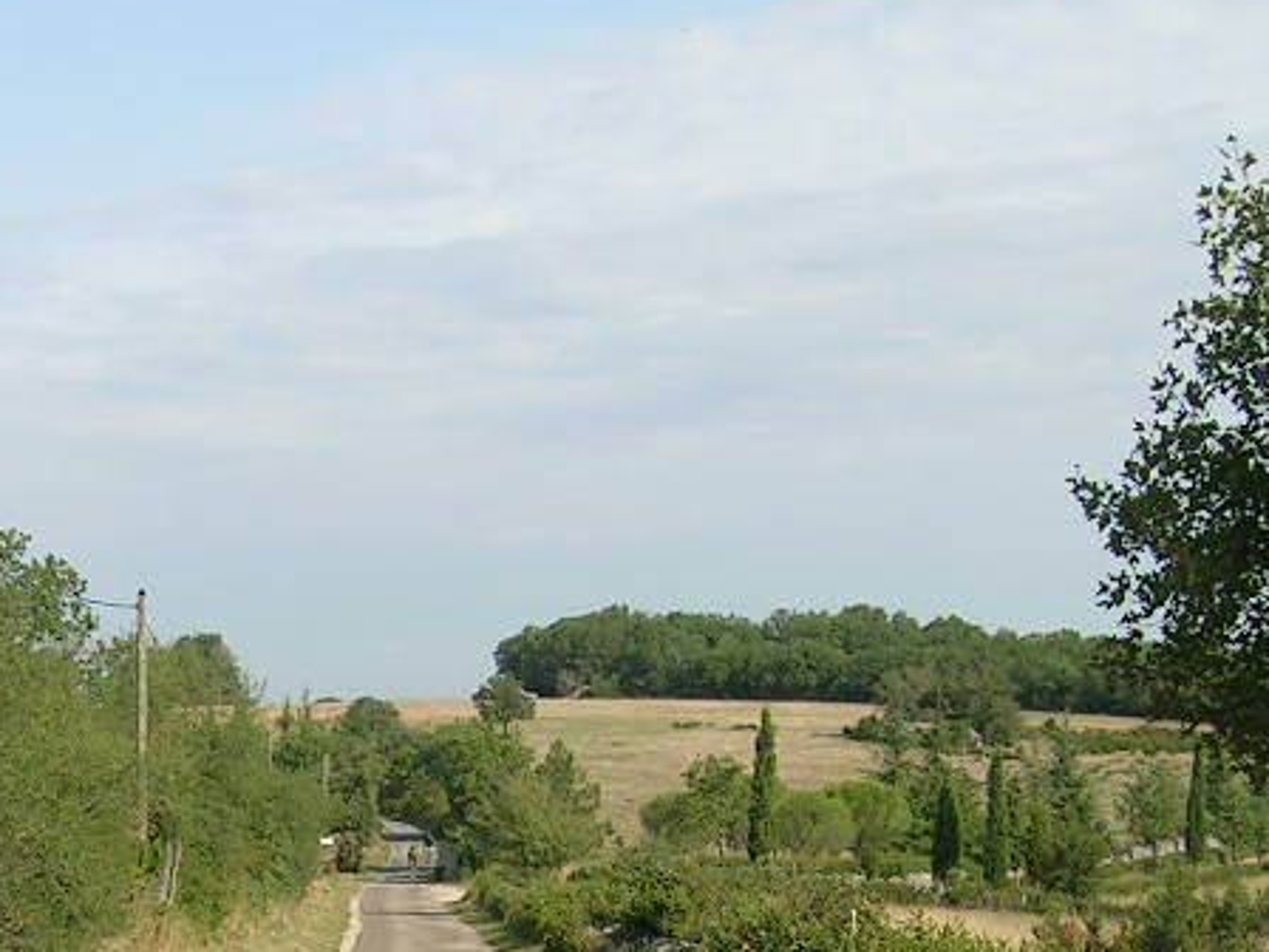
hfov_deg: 24.3
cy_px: 958
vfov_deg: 18.0
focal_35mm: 80
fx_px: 2933
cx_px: 385
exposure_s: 1/333
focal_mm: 5.4
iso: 50
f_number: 4.8
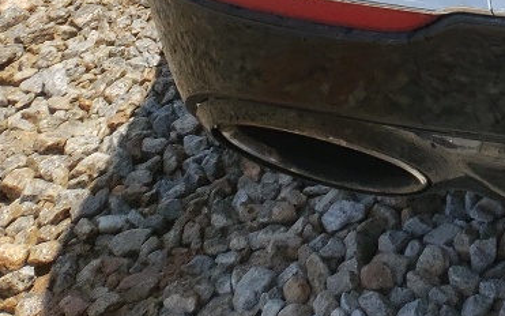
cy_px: -421
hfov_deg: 14.9
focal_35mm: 119
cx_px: 946
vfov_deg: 9.8
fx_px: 1638
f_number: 1.5
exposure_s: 1/2500
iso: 50
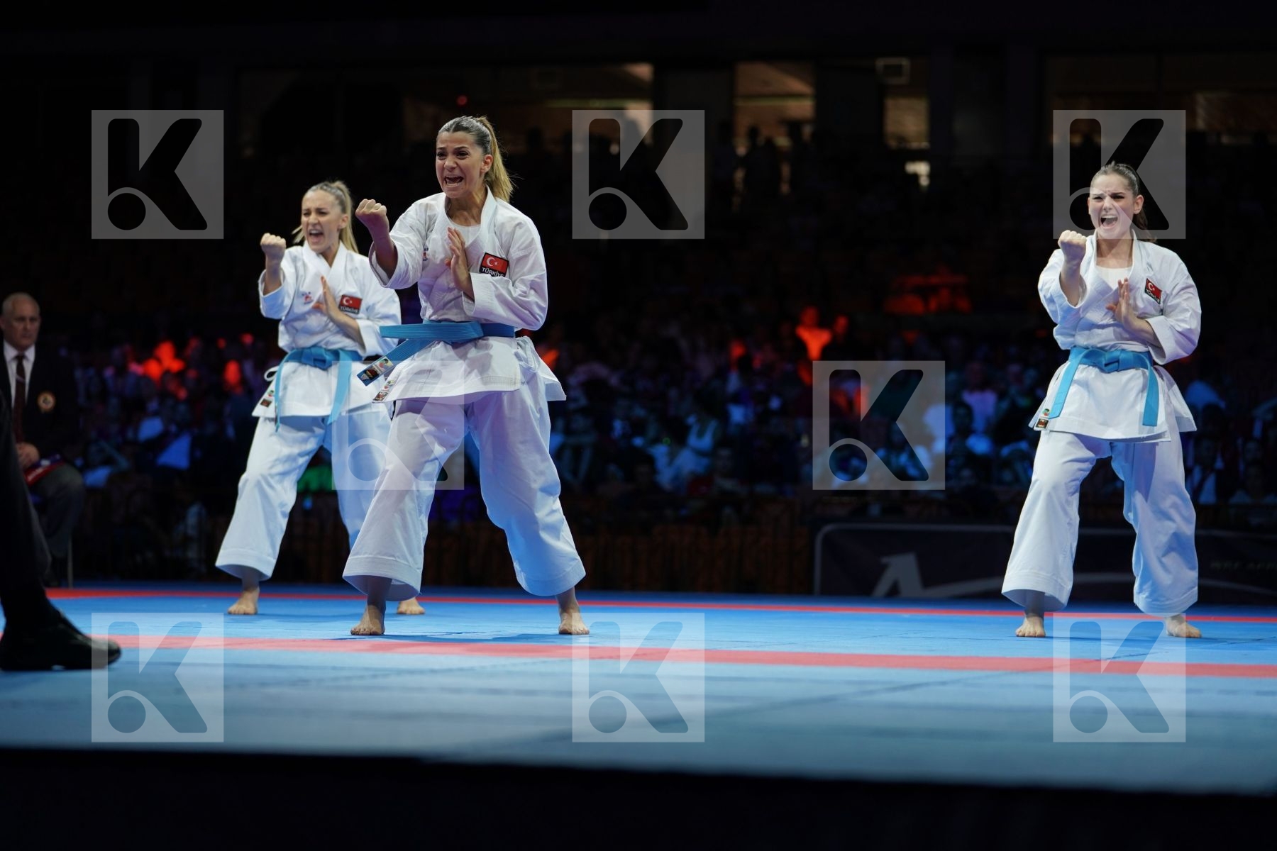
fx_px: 3689
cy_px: 426
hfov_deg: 19.6
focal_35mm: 104
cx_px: 638
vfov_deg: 13.2
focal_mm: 104
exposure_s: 1/500
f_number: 2.8
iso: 640
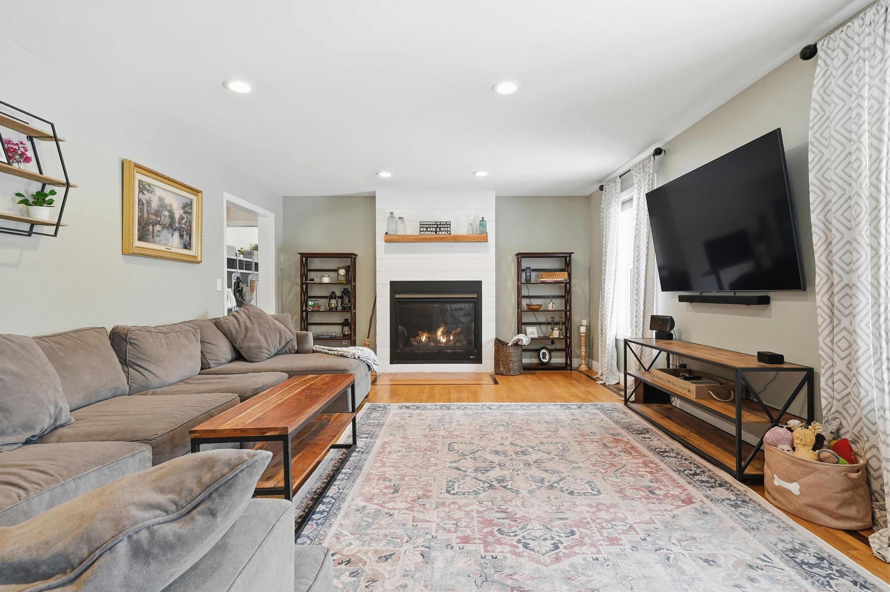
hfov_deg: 95.0
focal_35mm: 16
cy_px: 296
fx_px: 408
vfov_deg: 71.9
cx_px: 445
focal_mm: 11
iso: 800
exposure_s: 1/160
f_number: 7.1
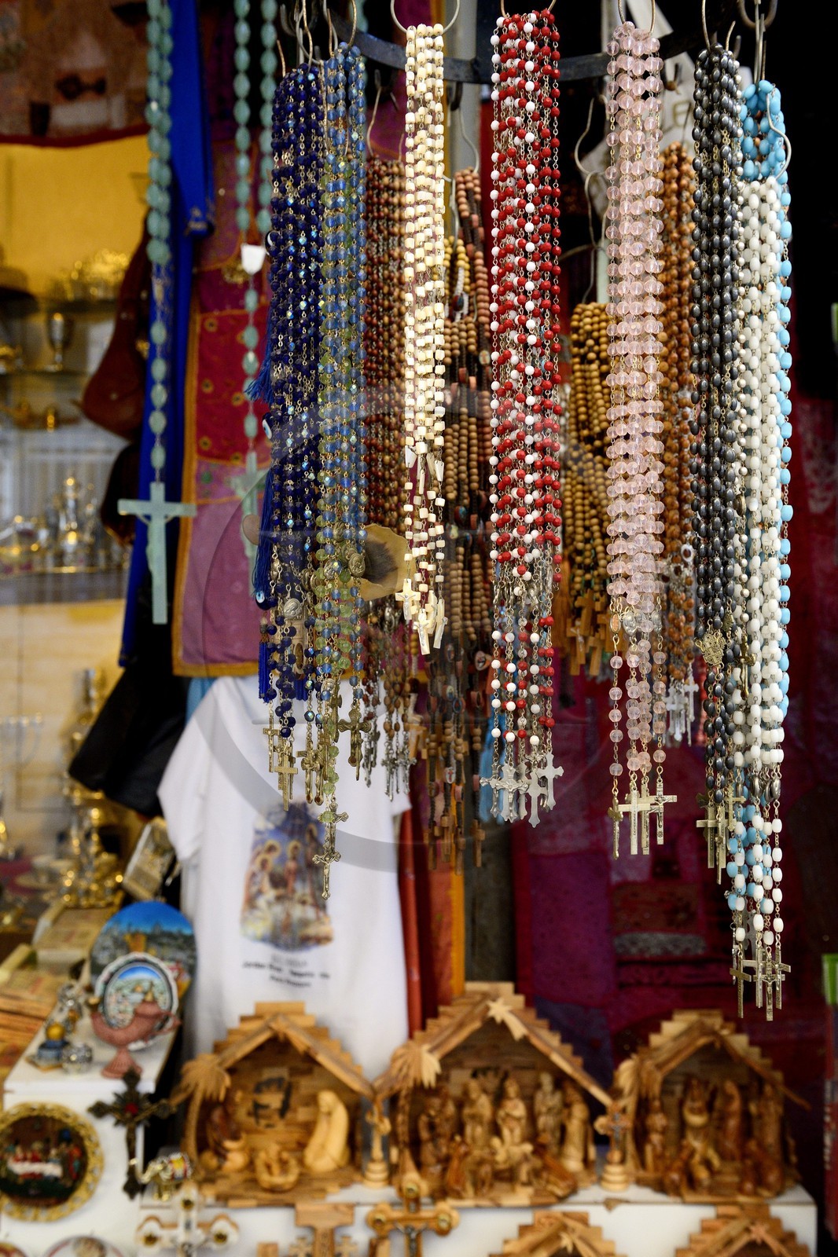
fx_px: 1257
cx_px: 419
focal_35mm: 36
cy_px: 628
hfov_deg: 36.9
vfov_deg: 53.1
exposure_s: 1/500
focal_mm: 36
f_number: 5.6
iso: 1600
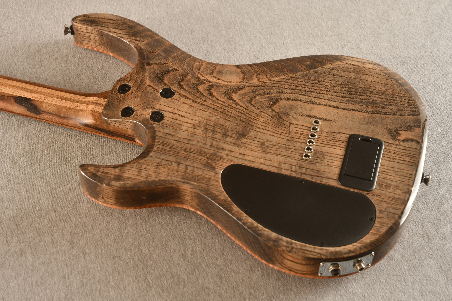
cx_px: 226
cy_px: 150
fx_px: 942
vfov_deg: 18.2
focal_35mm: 75
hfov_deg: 27.0
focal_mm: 50
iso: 200
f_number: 5
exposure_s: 1/20
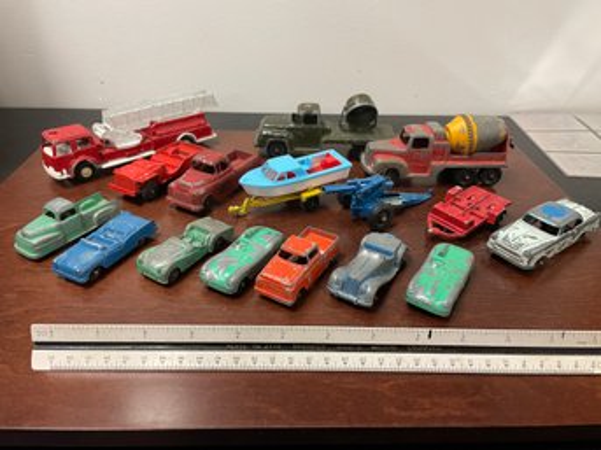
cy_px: 225
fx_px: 451
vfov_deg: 53.0
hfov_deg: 67.3
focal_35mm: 26
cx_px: 300
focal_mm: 4.2
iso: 160
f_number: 1.6
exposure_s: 1/60
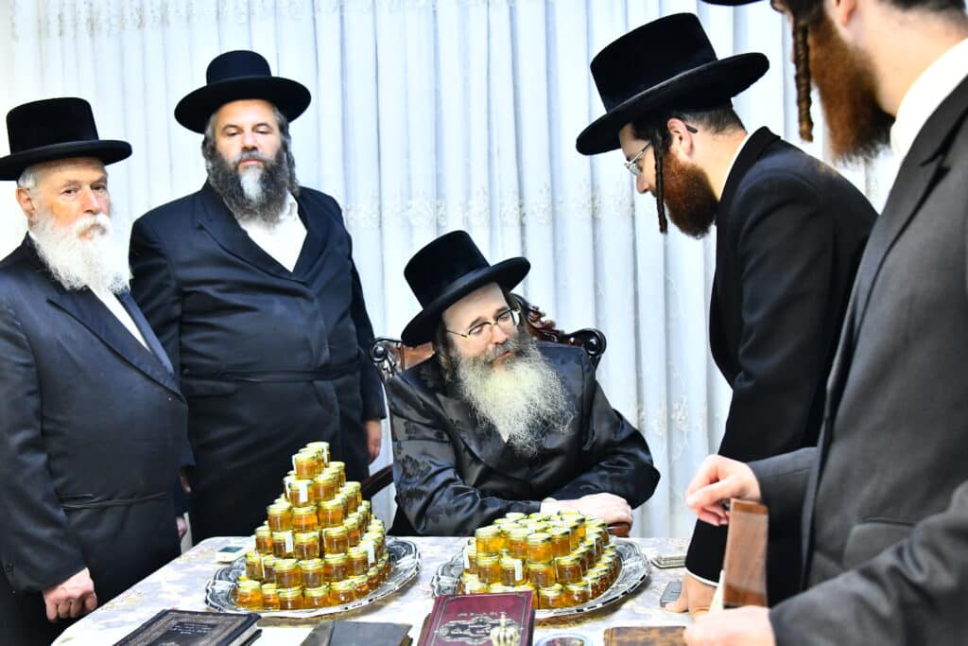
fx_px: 1210
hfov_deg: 43.6
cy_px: 323
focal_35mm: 45
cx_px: 484
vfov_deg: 29.9
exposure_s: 1/100
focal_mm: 45
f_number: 5
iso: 4000
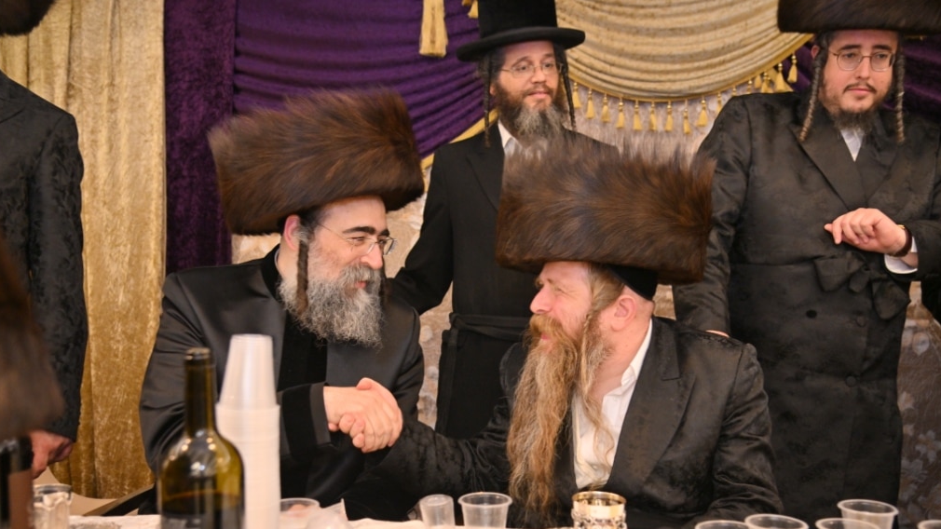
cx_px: 472
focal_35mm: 34
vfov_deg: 34.6
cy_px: 288
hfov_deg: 58.0
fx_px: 848
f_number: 4
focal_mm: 32
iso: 1000
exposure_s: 1/160
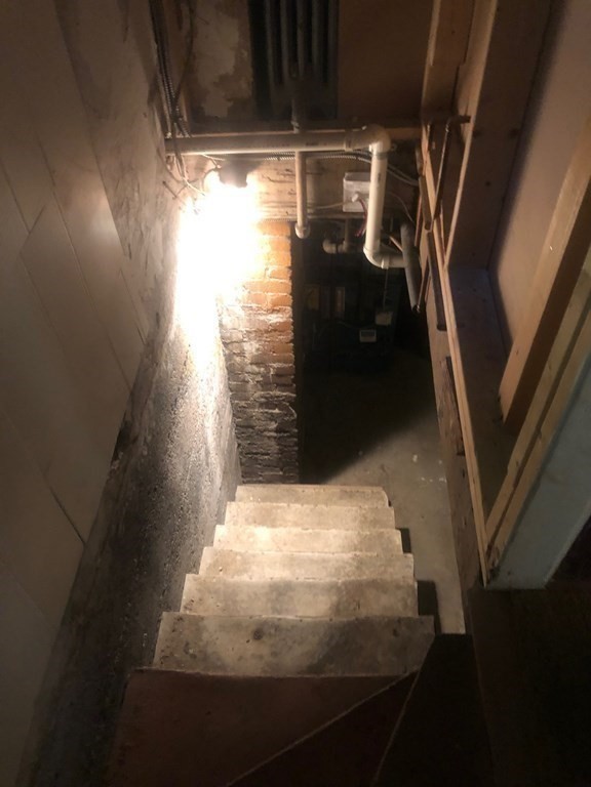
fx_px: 637
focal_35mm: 28
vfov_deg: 63.4
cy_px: 394
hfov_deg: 49.7
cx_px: 296
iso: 80
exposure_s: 1/6
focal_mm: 3.99
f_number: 1.8
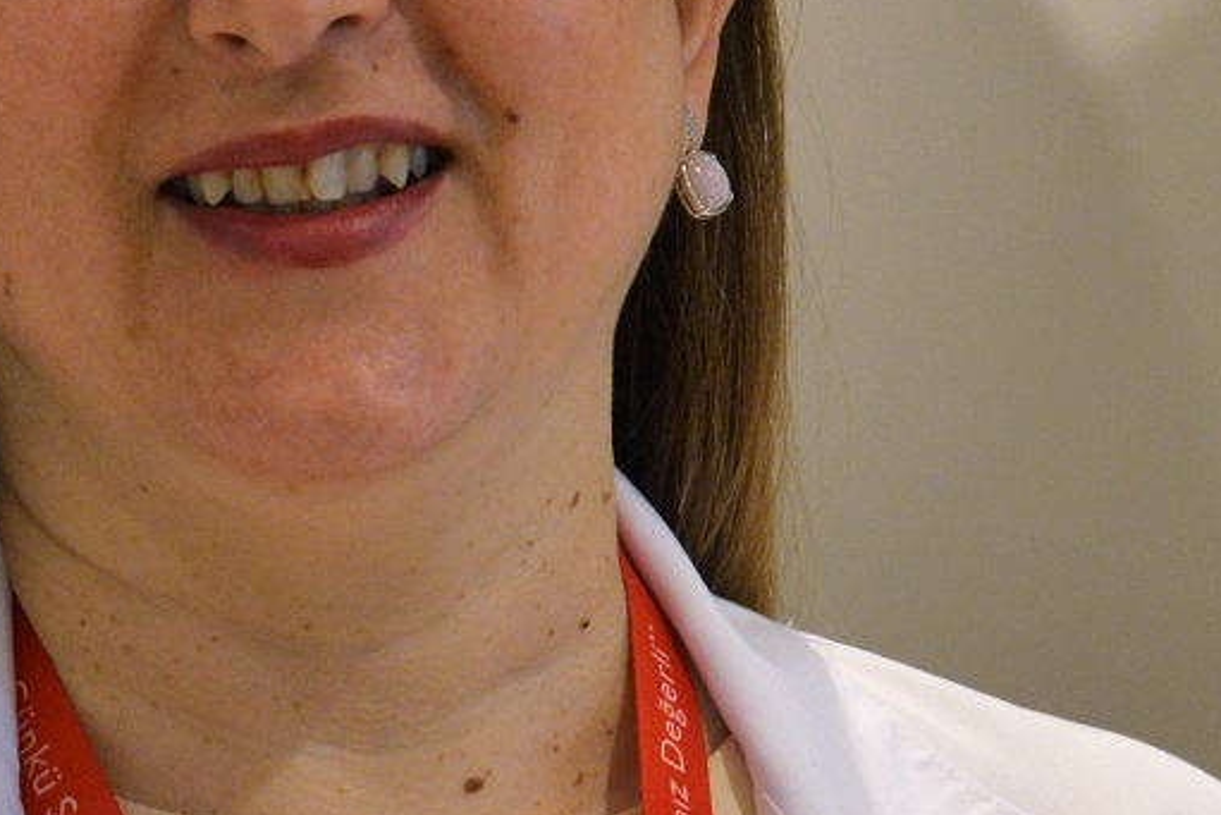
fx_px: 10618
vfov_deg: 4.4
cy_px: 546
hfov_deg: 6.6
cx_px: 213
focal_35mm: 313
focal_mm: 80
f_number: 5.6
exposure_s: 1/125
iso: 2000
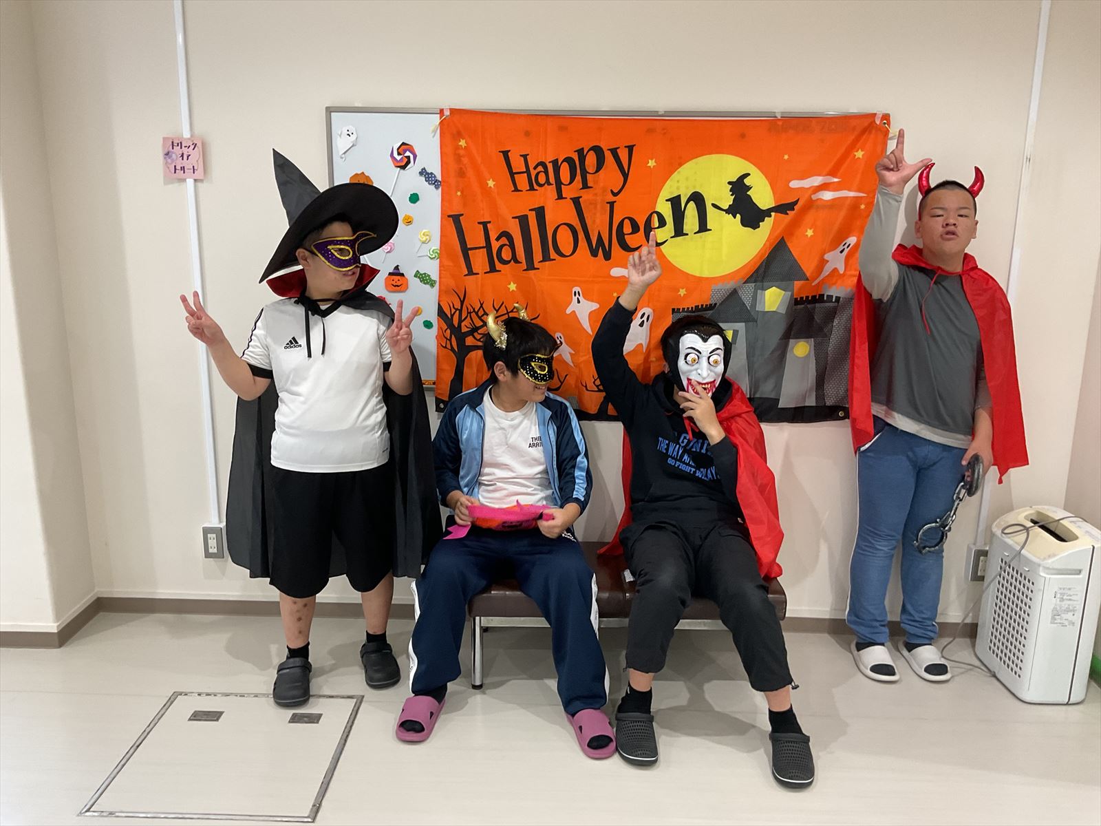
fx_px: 922
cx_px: 550
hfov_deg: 61.7
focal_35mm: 29
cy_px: 413
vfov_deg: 48.2
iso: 64
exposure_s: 1/50
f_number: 1.8
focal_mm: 3
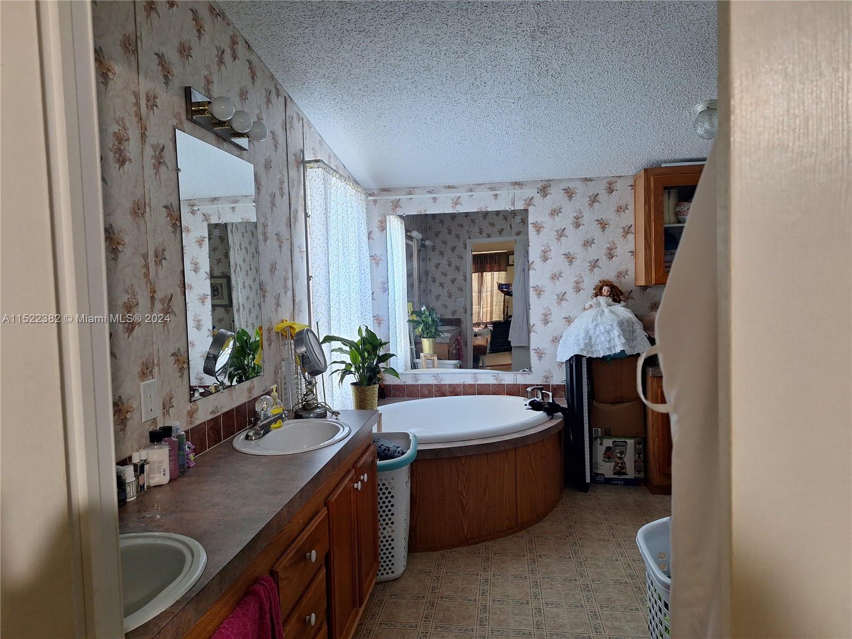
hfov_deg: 73.9
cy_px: 320
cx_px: 426
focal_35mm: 23
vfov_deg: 58.9
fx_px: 566
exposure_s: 1/40
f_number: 1.8
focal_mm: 5.54
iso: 160
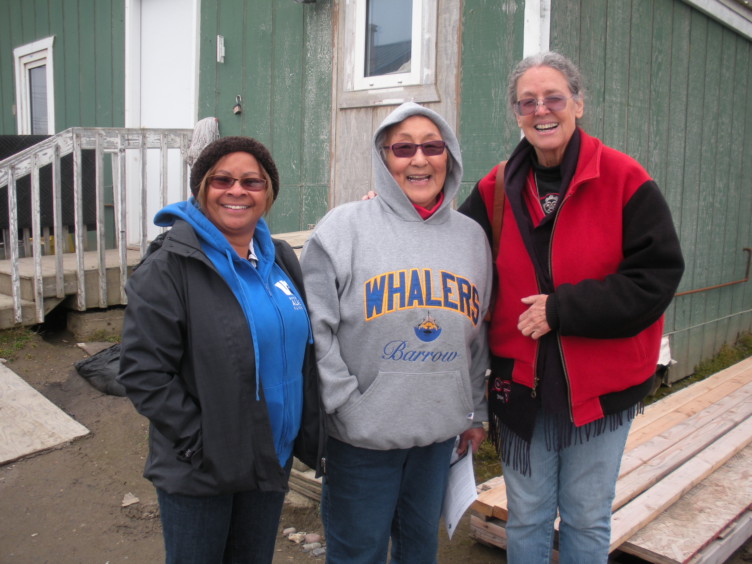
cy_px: 282
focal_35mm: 35
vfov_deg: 40.7
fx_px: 760
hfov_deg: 52.6
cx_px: 376
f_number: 3.5
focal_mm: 6.3
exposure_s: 1/114
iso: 64
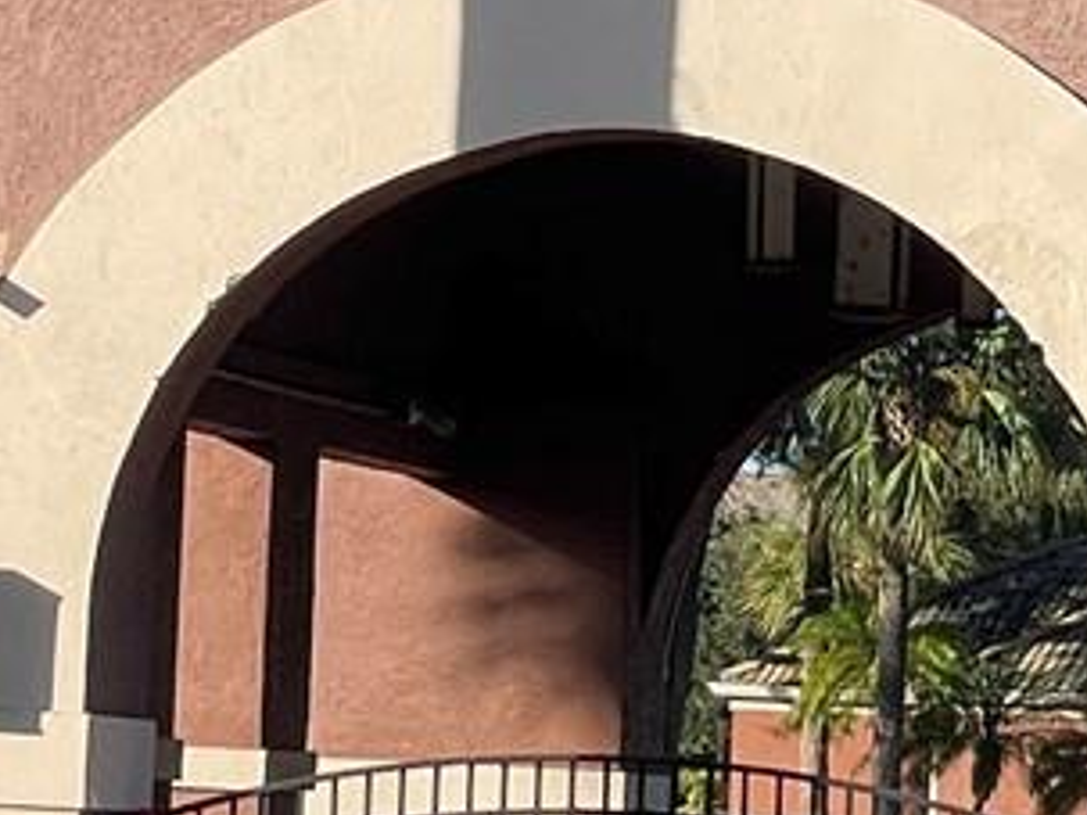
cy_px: 510
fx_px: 8632
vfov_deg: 5.4
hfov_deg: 7.2
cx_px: -61
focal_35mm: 275
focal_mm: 6
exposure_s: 1/978
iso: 25
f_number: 2
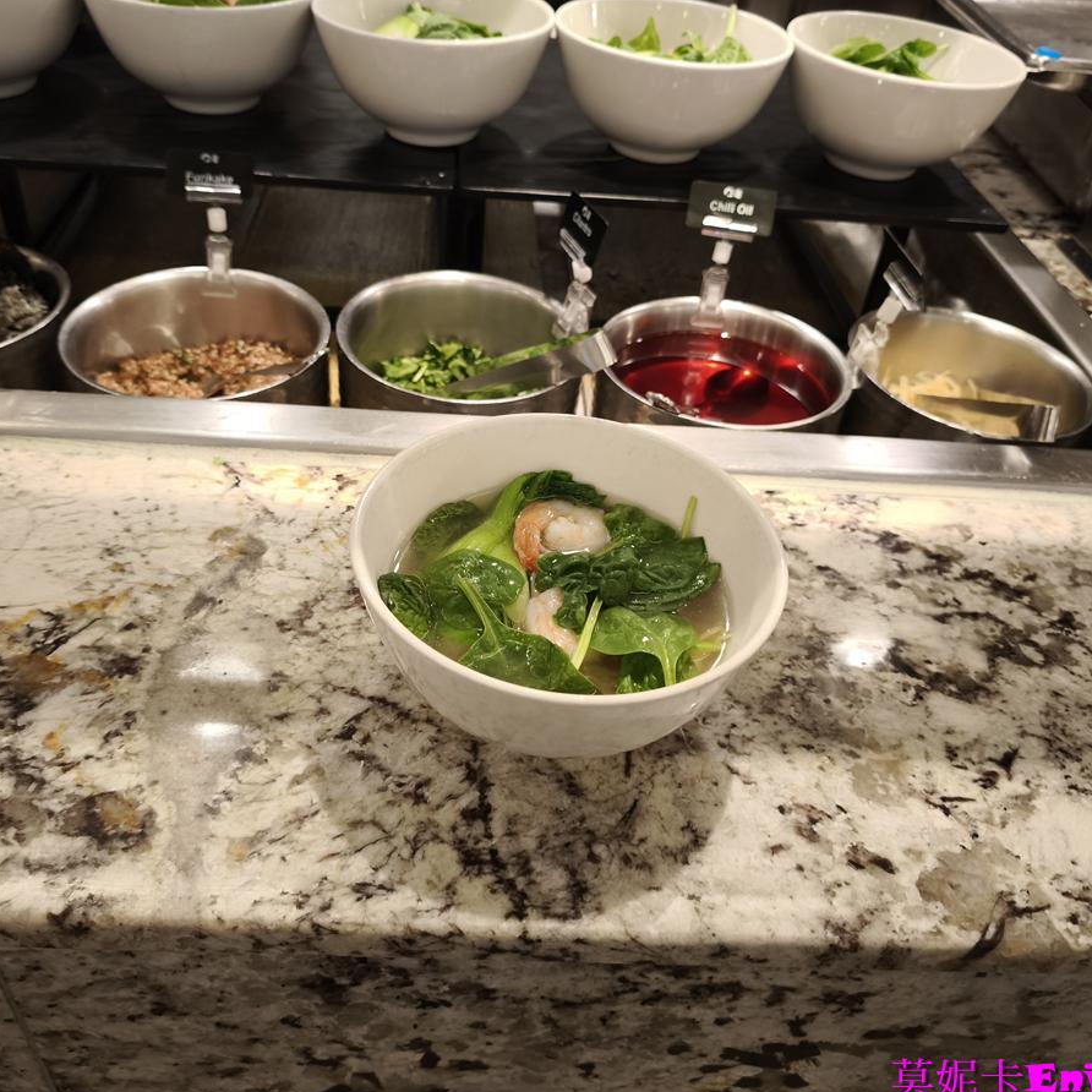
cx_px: 514
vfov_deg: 57.3
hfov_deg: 57.3
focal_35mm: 28
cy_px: 544
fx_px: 999
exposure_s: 1/60
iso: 200
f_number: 1.6
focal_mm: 6.57
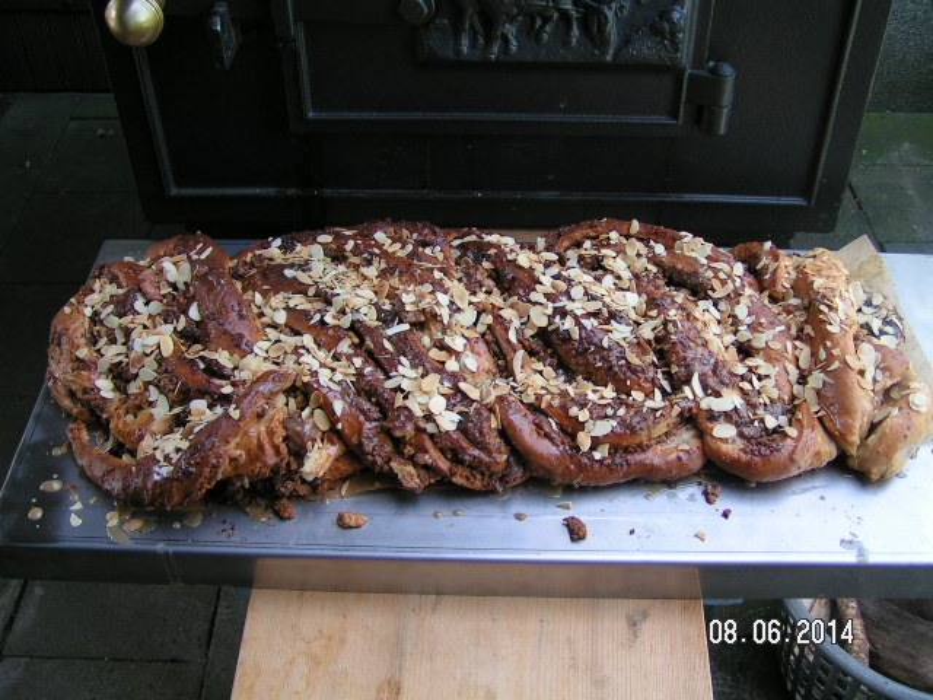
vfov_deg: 37.7
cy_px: 350
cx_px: 466
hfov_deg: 49.0
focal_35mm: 38
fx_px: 1024
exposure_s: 1/50
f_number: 3.2
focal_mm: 5.8
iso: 50
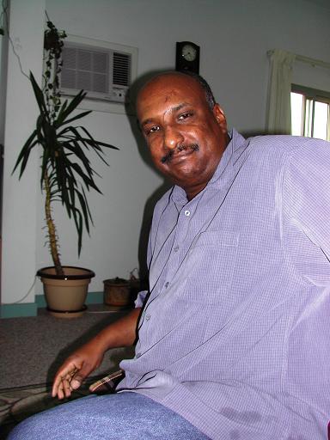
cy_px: 220
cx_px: 165
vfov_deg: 49.0
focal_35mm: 38
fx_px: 483
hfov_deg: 37.7
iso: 100
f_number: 2.8
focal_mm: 8
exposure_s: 1/60
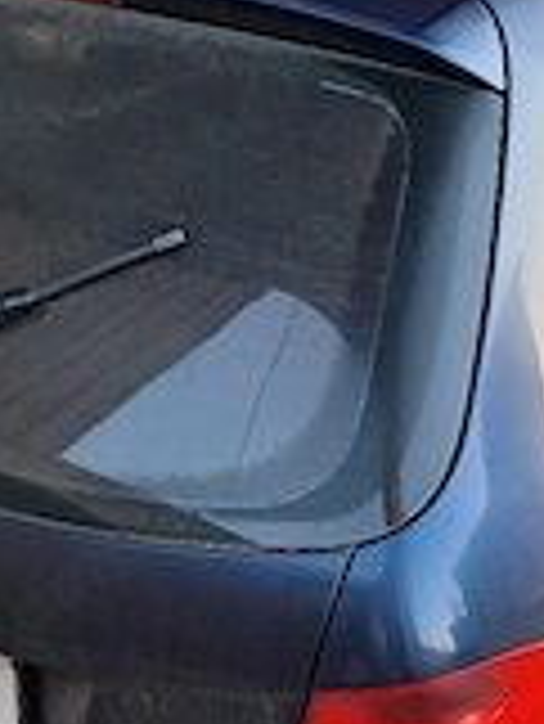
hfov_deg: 24.1
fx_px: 1193
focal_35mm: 57
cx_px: 593
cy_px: 580
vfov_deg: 32.8
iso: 125
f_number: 1.8
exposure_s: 1/50
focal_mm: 5.54
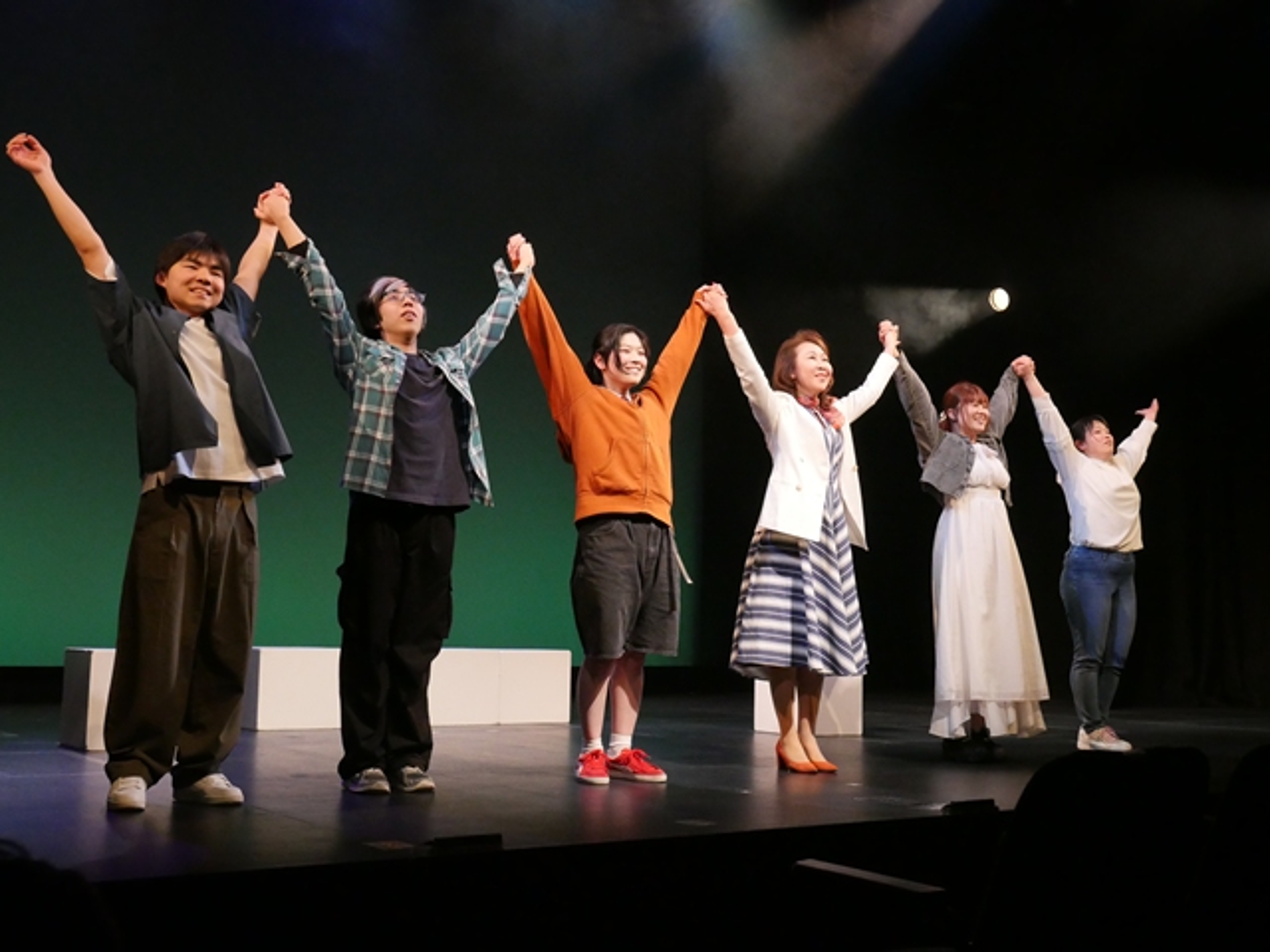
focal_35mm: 40
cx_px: 635
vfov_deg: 36.0
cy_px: 476
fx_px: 1468
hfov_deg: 46.8
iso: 3200
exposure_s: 1/250
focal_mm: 20
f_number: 5
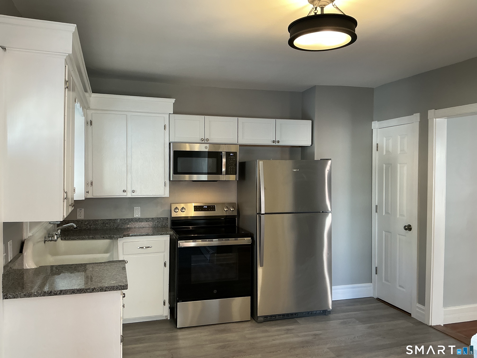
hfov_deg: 63.4
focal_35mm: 28
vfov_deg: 49.7
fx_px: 386
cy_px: 179
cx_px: 238
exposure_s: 1/60
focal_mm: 3
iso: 64
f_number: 1.8
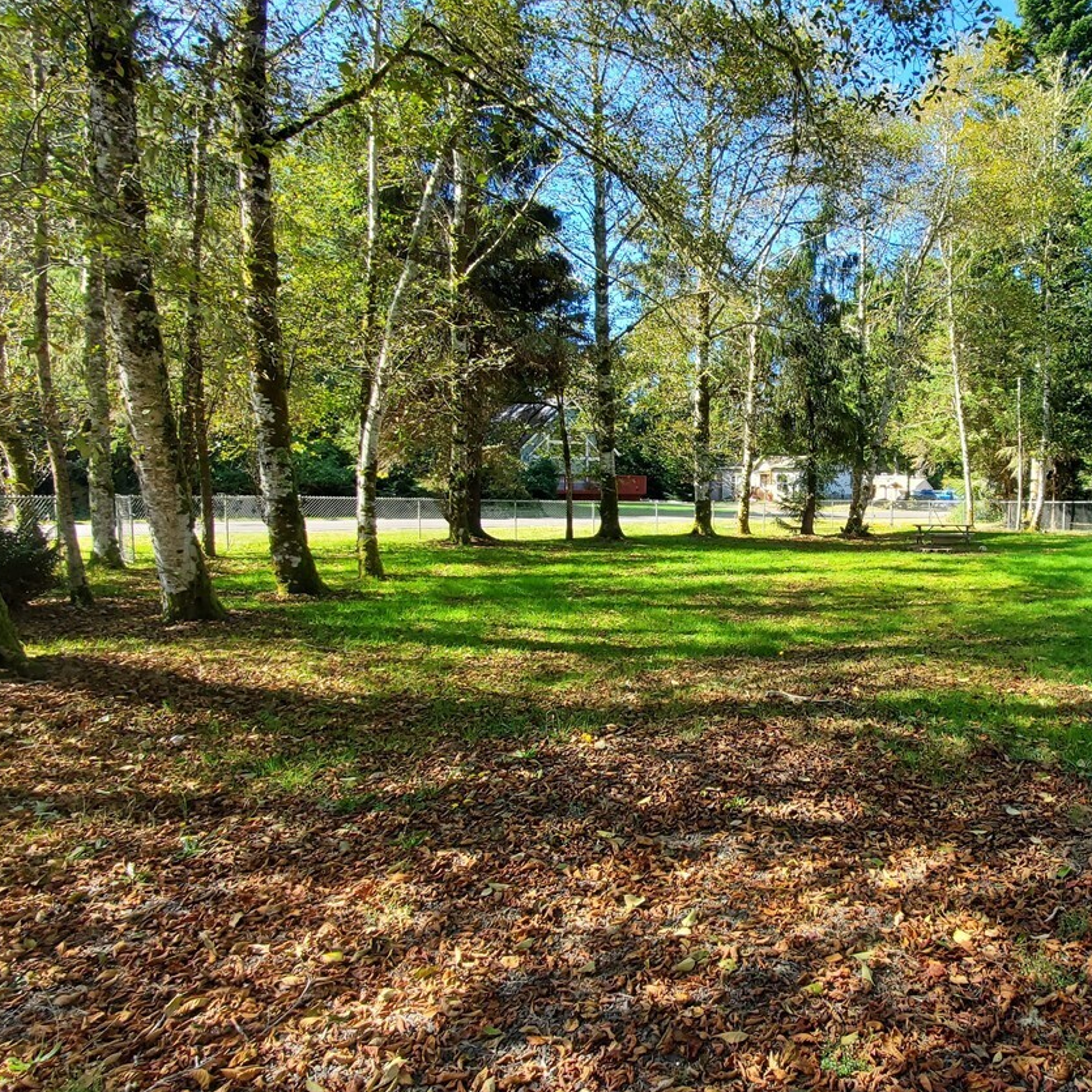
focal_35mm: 22
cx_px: 803
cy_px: 525
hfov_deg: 65.8
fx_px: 785
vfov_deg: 69.6
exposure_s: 1/218
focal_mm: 1.8
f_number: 2.2
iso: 50
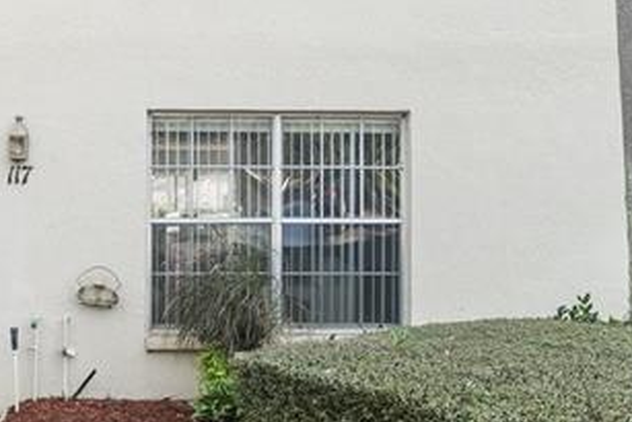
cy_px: 206
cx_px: 194
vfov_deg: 27.0
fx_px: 878
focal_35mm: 50
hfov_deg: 39.0
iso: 100
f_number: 8
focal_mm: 15
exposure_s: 1/20
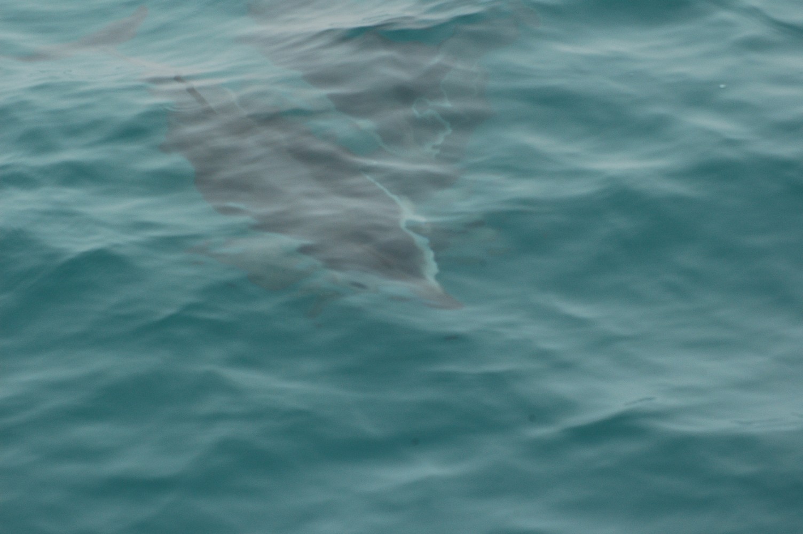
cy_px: 267
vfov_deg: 9.6
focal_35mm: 142
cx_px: 402
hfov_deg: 14.4
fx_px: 3176
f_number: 10
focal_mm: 95
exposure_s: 1/400
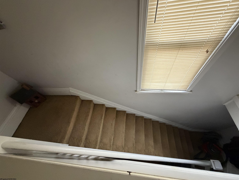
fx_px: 97
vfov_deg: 85.7
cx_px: 120
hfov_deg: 102.1
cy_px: 90
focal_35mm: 14
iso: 500
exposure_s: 1/60
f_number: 2.2
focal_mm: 2.22
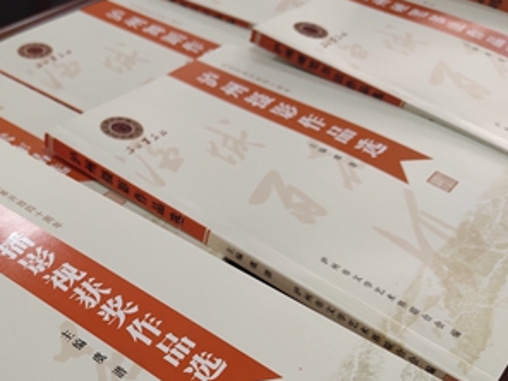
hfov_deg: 37.7
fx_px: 719
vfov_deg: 29.3
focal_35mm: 49
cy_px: 272
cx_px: 115
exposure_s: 1/50
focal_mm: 4.27
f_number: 1.8
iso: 185
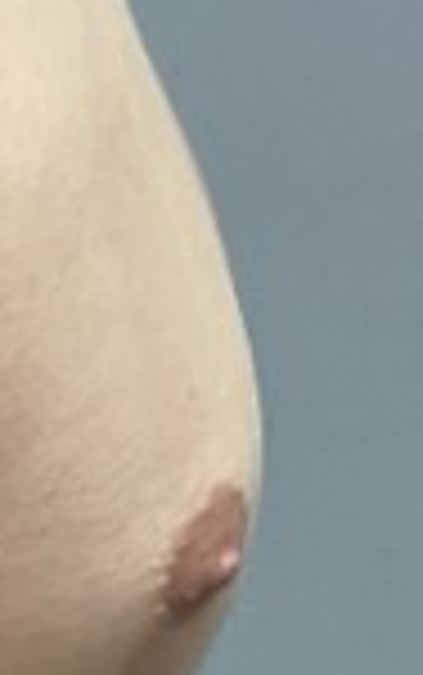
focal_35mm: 164
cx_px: -302
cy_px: 688
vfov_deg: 12.6
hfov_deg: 7.8
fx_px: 3019
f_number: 1.8
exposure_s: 1/60
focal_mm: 3
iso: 50
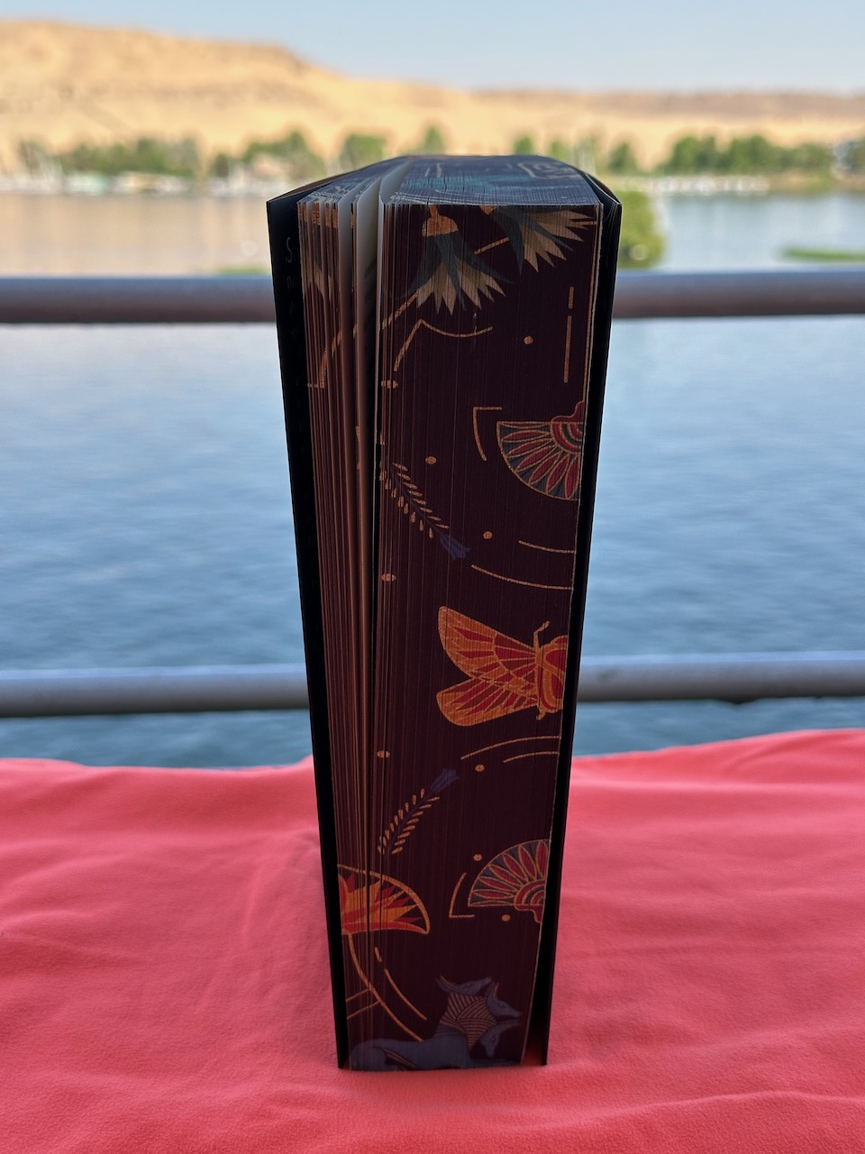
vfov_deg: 39.7
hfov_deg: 30.3
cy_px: 577
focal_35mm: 48
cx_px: 432
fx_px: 1599
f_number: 1.78
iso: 64
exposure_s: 1/1376
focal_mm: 6.86
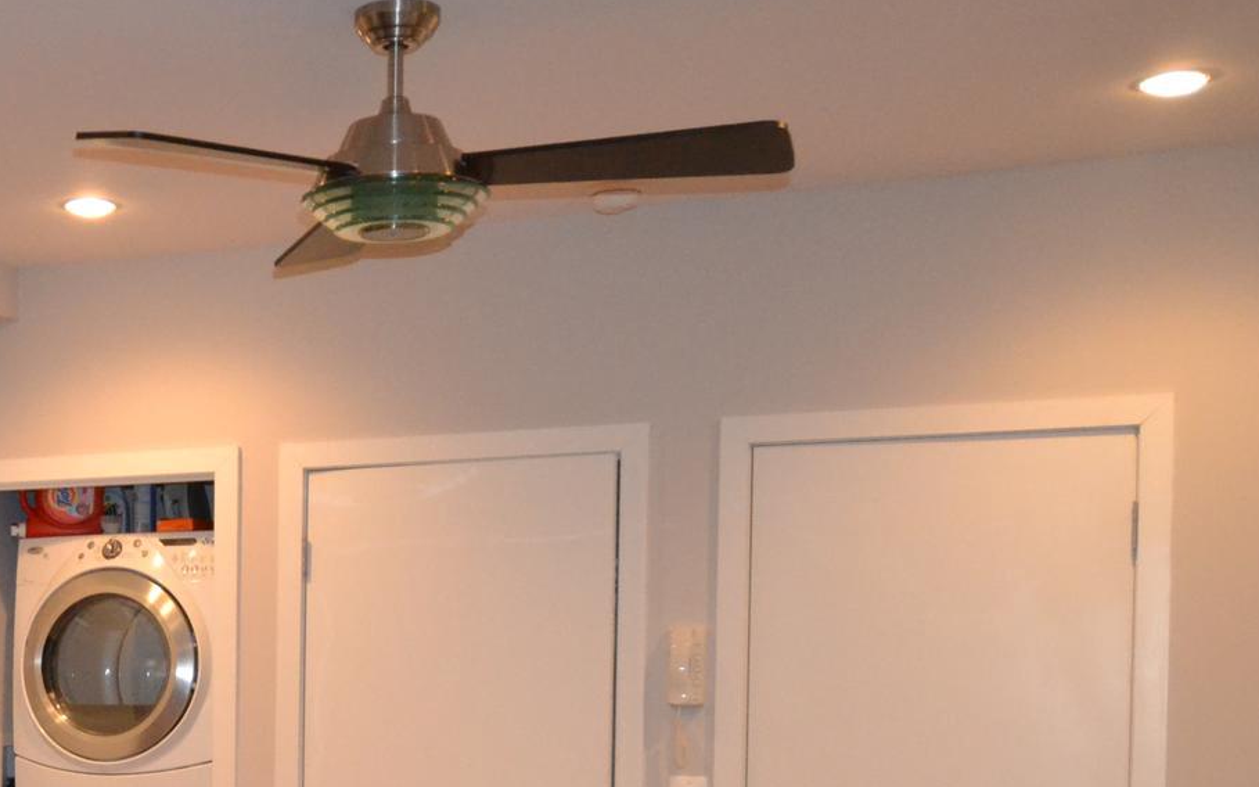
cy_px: 739
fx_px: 2127
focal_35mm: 62
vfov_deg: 20.4
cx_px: -72
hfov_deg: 30.1
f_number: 4
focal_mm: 18
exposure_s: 1/60
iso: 2500
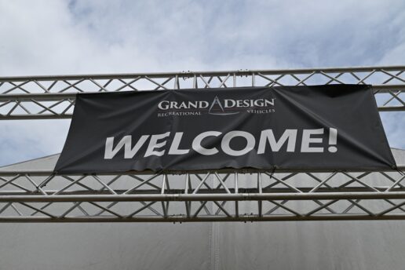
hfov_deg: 48.5
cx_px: 202
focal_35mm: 40
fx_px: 450
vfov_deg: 33.4
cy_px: 135
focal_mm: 40
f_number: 7.1
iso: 100
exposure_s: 1/400
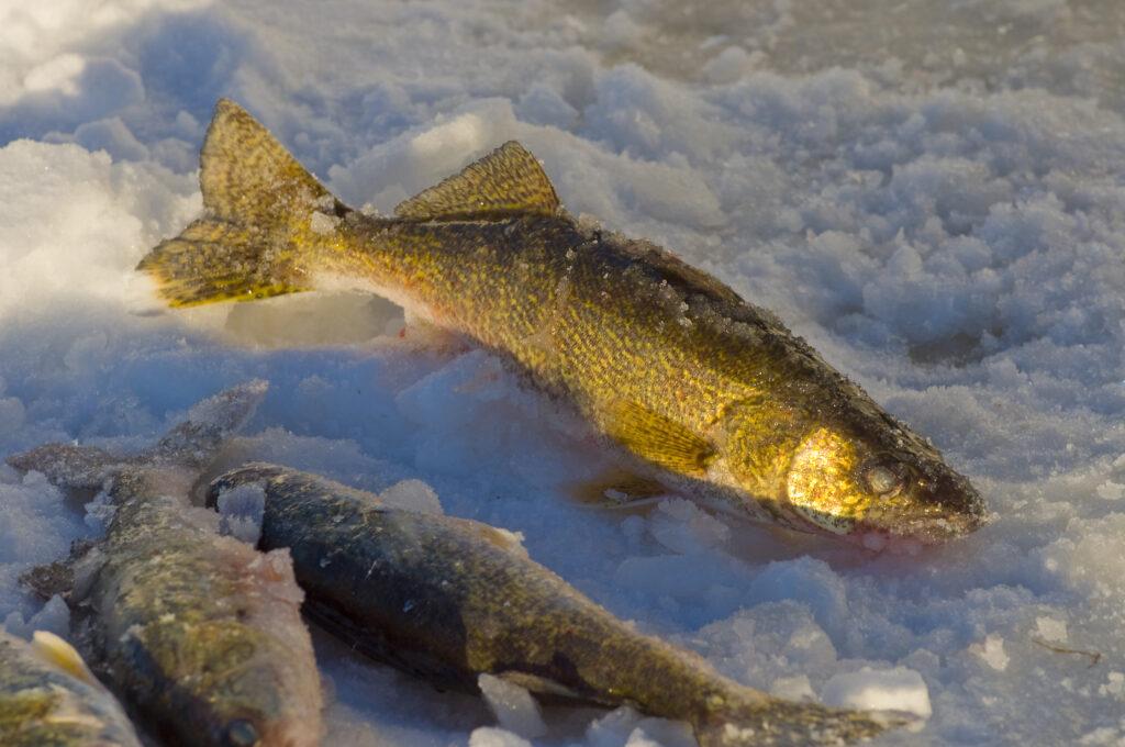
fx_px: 9363
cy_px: 374
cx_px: 562
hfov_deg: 6.9
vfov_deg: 4.6
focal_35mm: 300
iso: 200
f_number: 8
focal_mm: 200
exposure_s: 1/320
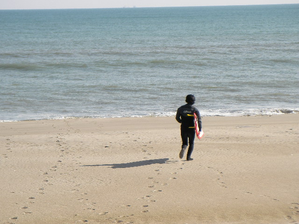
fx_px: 1641
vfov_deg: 7.8
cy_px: 112
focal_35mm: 190
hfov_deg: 10.4
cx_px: 150
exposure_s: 1/442
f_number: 4.7
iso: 50
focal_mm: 31.7
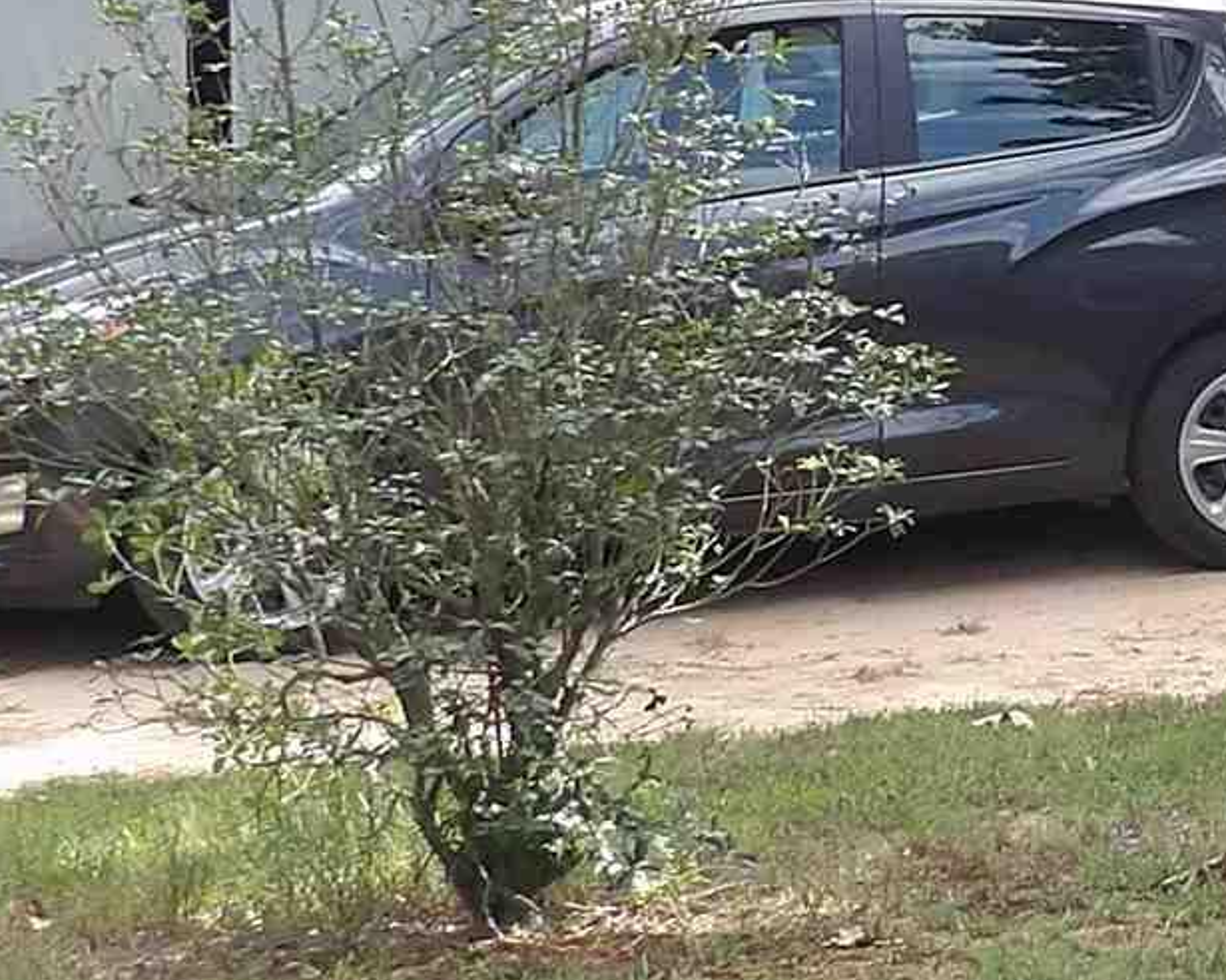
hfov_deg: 11.3
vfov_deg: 9.6
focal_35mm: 161
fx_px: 5842
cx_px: 2051
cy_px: 151
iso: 100
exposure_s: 1/199
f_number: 3.6
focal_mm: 5.9
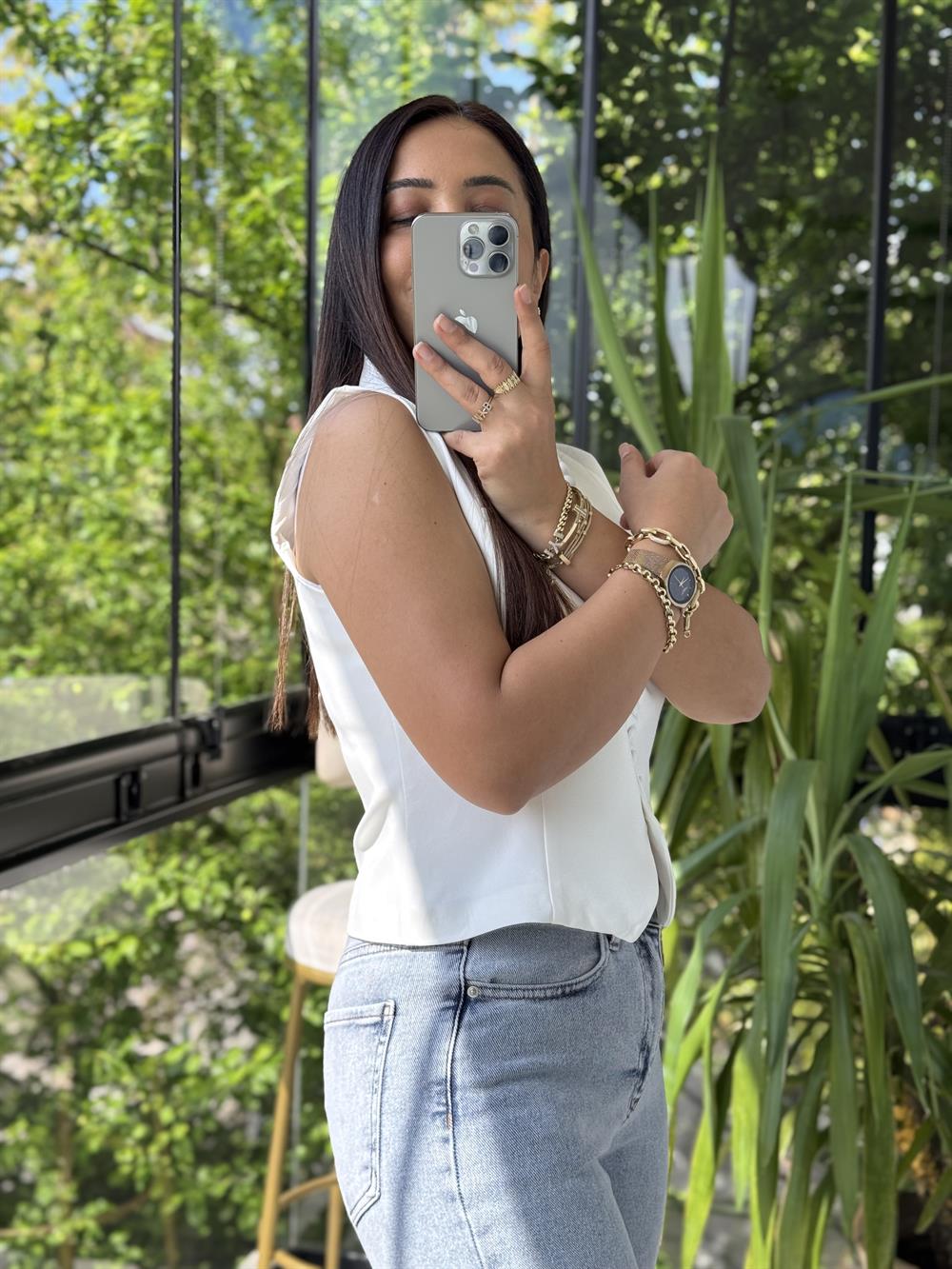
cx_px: 476
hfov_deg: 30.3
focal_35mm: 48
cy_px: 634
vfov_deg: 39.7
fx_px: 1760
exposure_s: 1/284
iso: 64
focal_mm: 6.76
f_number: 1.78
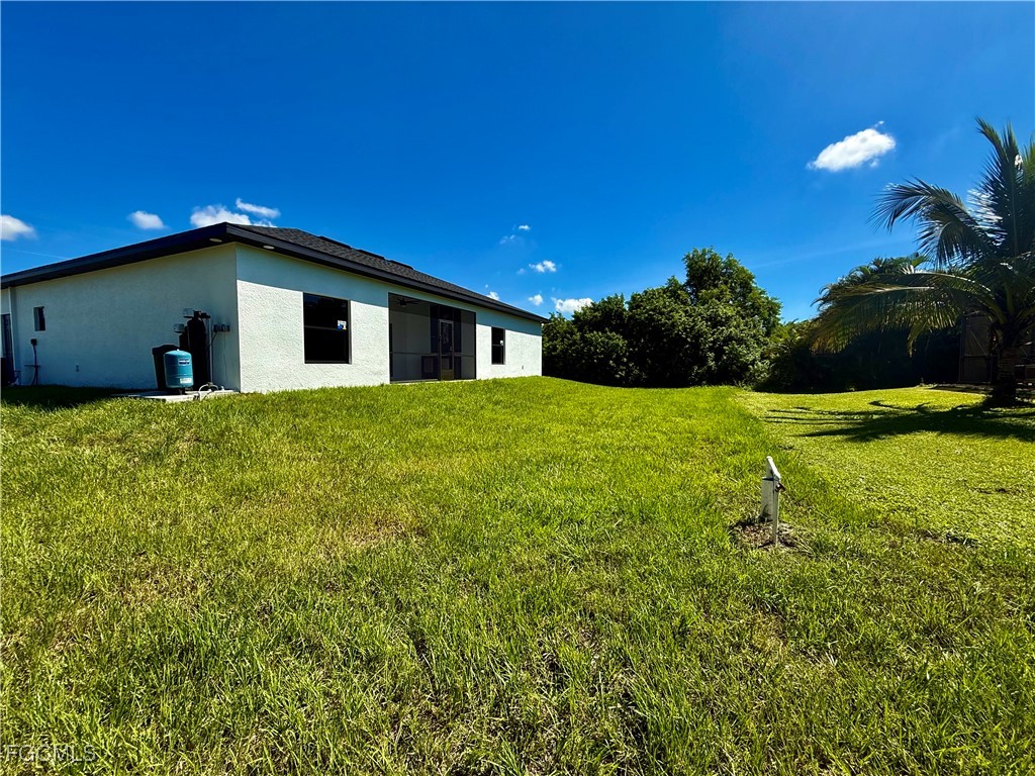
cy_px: 388
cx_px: 518
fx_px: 419
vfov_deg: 85.7
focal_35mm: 14
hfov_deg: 102.1
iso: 50
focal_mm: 2.22
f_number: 2.2
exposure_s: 1/1795
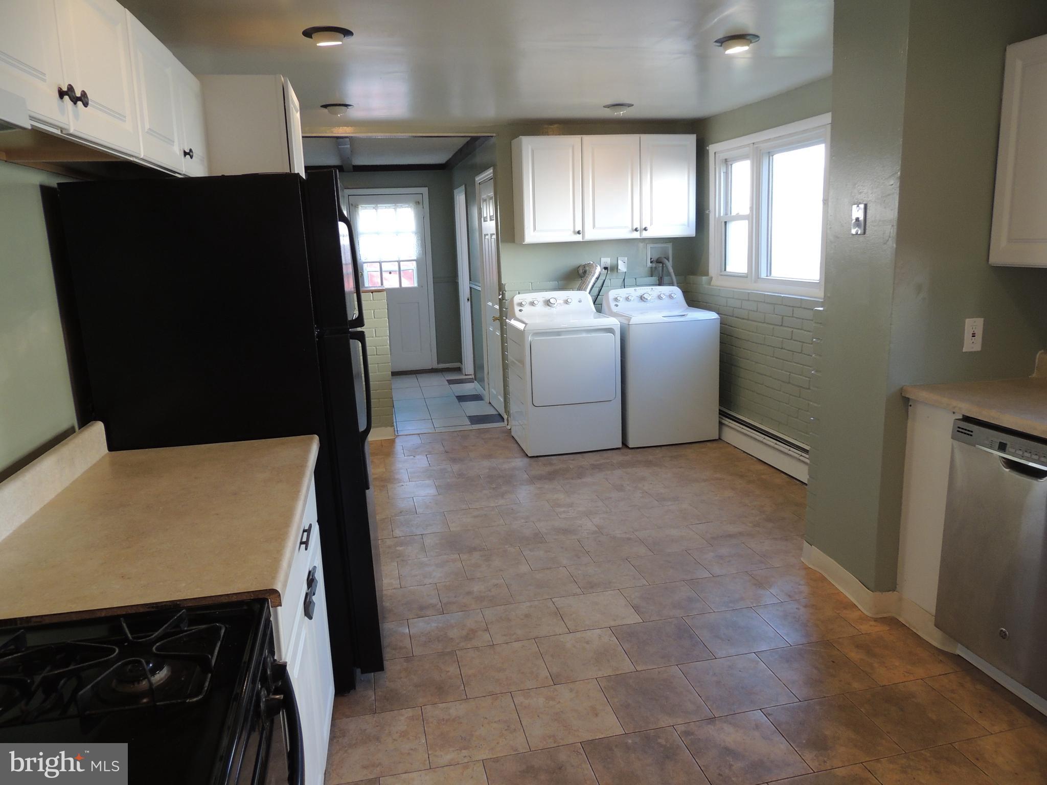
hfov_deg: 71.6
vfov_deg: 56.8
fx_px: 726
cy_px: 392
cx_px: 524
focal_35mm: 24
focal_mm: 4.3
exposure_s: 1/30
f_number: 3
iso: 160
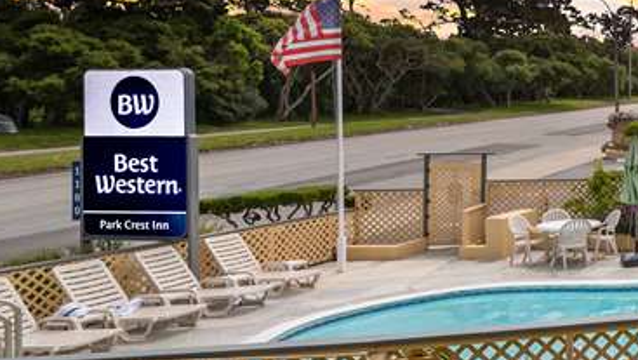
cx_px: 769
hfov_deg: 39.9
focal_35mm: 35
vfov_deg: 33.6
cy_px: 130
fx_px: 592
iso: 500
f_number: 9
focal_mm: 12
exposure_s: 1/8000
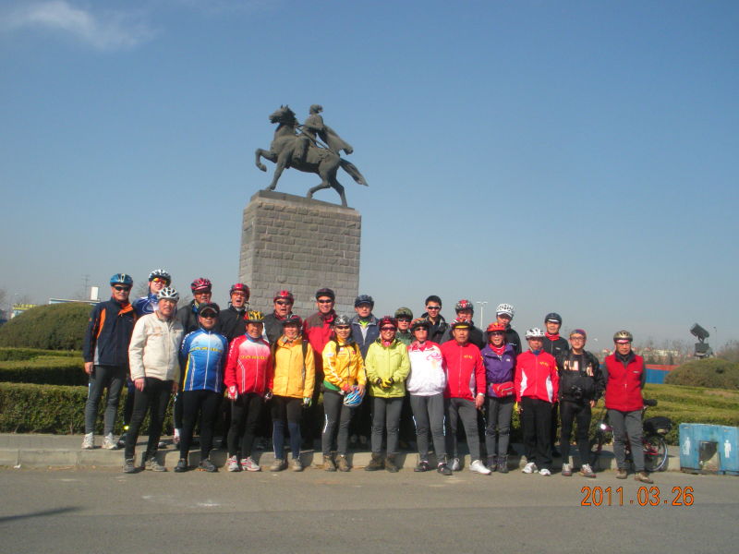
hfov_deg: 51.4
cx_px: 370
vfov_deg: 39.7
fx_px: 769
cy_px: 277
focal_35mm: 36
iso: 200
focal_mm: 6.3
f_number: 5.6
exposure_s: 1/920
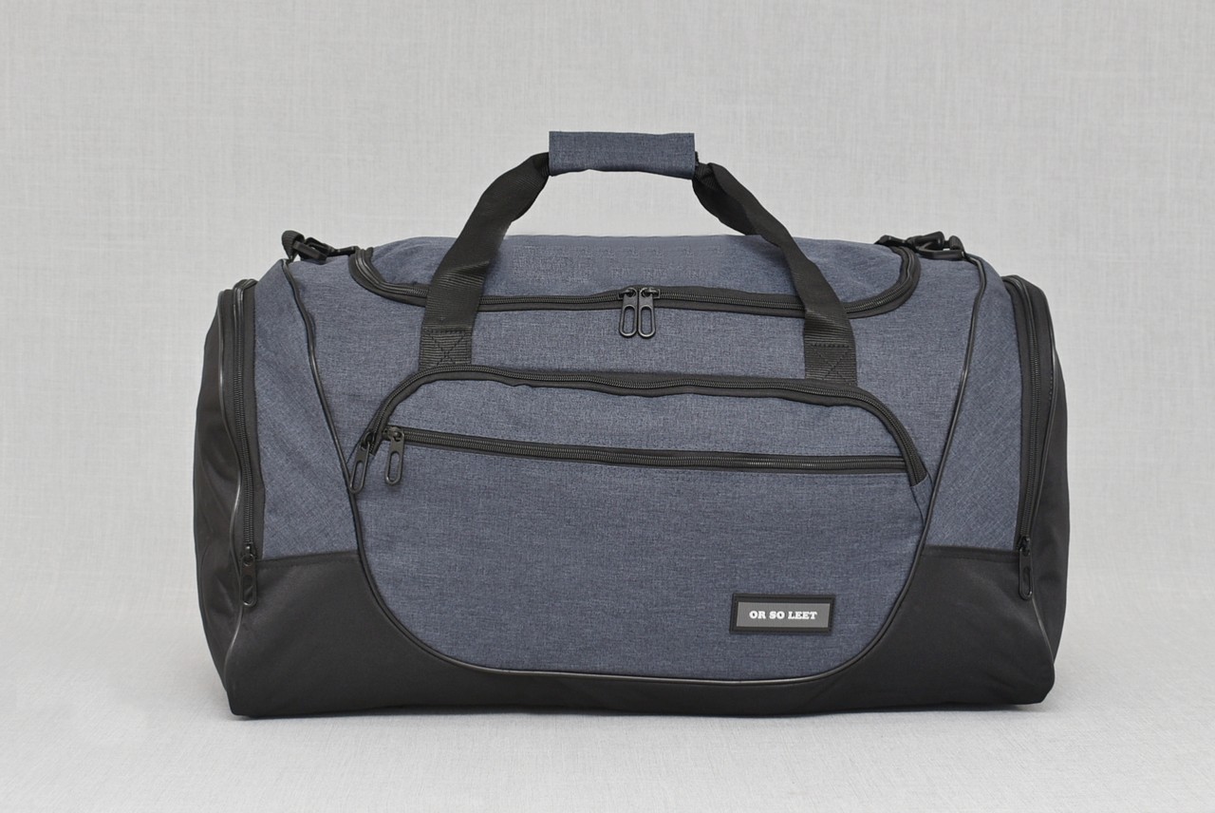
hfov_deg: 42.3
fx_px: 1571
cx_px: 608
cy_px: 406
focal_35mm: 46
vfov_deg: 29.0
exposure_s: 1/60
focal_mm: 31
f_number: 5.6
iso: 100
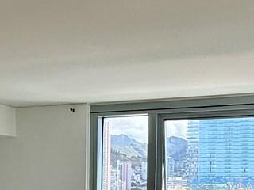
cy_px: 191
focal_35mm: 70
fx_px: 514
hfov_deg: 27.2
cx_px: 45
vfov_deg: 20.3
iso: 50
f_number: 2.2
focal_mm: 2.22
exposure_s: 1/120
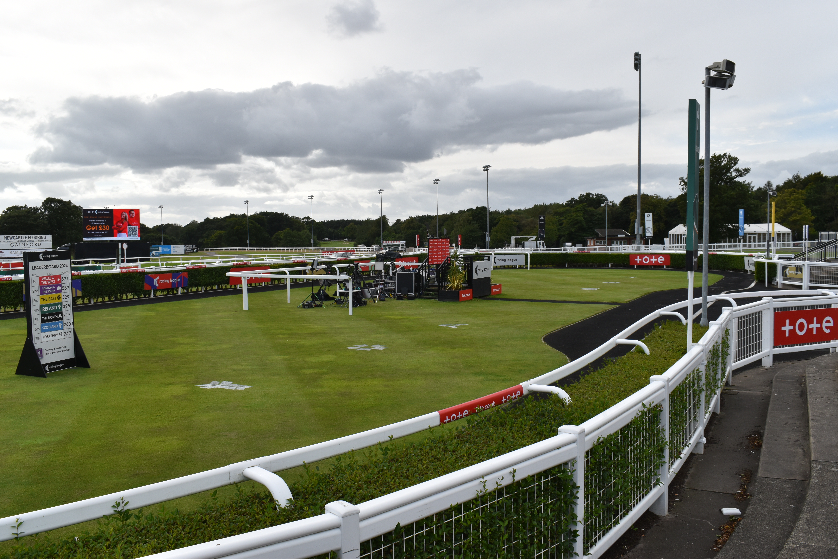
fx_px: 768
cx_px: 419
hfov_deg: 57.2
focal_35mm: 33
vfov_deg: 40.0
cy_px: 280
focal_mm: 22
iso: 200
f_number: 10
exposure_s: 1/400
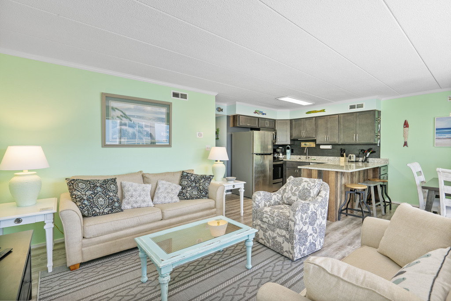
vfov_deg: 73.8
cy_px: 150
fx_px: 200
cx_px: 226
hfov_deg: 96.7
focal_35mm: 16
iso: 320
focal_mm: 16
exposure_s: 1/60
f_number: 8
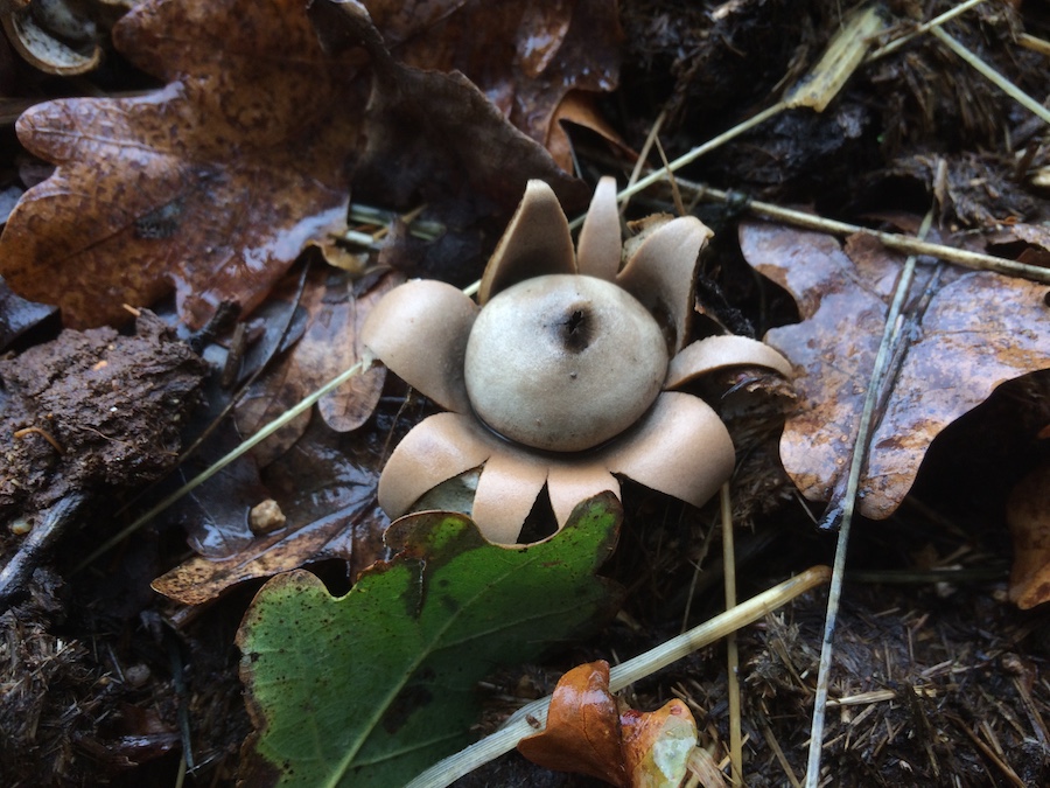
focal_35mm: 29
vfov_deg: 48.2
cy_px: 394
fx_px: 880
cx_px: 525
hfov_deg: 61.7
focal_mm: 4.15
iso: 50
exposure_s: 1/100
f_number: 2.2
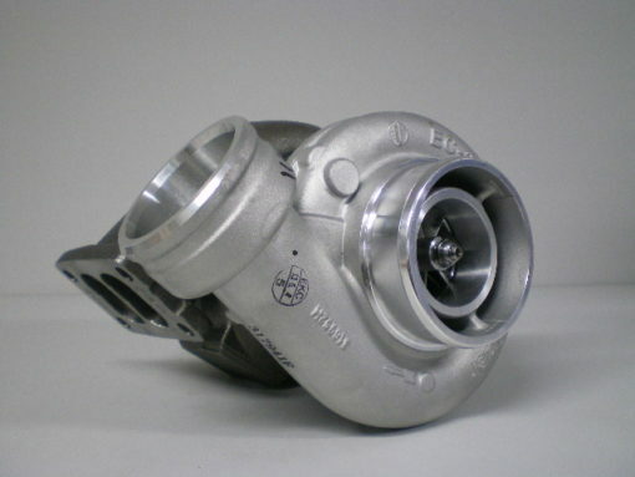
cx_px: 318
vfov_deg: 37.8
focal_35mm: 38
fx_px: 697
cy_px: 238
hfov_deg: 49.0
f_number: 3.1
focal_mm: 6.3
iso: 320
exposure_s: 1/30
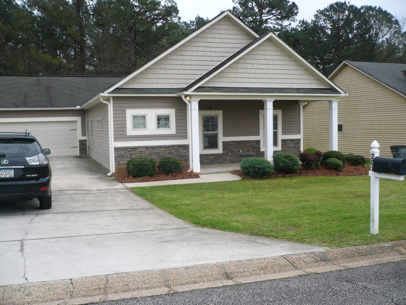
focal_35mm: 35
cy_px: 152
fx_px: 411
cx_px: 203
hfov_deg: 52.6
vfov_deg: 40.7
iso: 100
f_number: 2.8
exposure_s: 1/640
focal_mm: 5.8
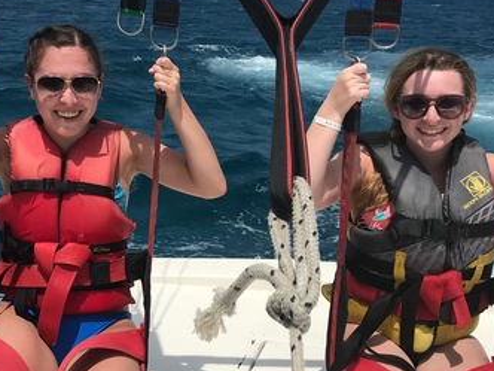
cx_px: 217
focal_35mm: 54
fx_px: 771
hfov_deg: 35.5
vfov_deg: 27.0
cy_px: 171
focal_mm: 3.99
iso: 20
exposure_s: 1/4808
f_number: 1.8
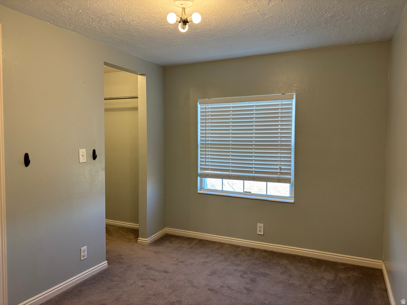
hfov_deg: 67.3
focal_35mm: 26
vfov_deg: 53.1
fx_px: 306
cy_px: 152
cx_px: 204
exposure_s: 1/120
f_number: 1.6
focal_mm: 5.96
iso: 100
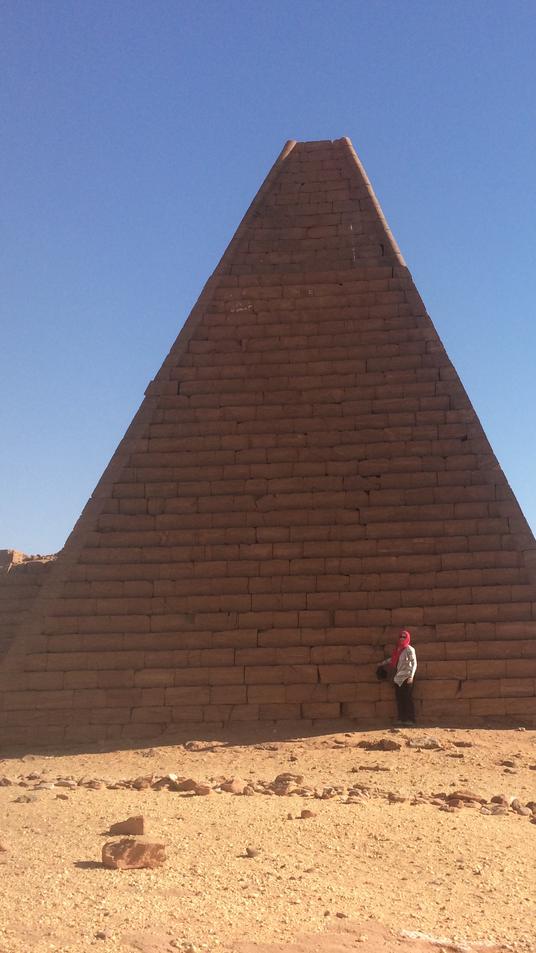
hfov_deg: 27.4
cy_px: 475
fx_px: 1086
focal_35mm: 43
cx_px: 382
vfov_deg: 47.4
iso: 32
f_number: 2.2
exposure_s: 1/2415
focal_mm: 4.15
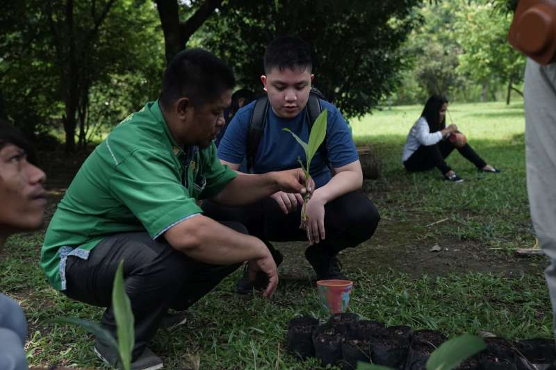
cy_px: 185
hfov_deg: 44.5
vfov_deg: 30.5
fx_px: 679
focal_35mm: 44
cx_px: 278
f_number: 4
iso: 2000
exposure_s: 1/125
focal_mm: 44
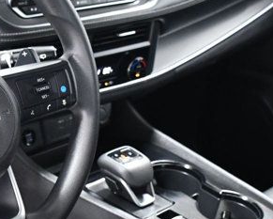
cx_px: 53
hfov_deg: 21.2
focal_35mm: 89
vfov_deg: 17.2
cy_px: 146
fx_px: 719
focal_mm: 18
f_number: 4
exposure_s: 1/60
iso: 2500
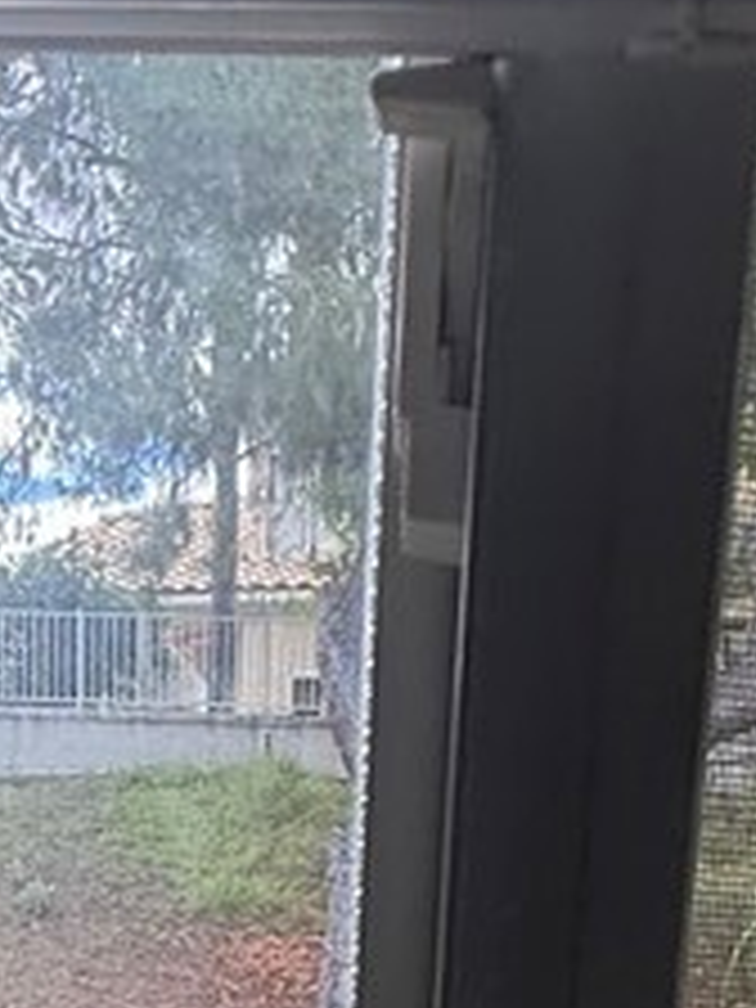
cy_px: 1656
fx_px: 1864
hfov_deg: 22.9
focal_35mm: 64
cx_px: 306
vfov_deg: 22.5
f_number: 2.2
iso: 80
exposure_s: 1/99
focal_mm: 2.22
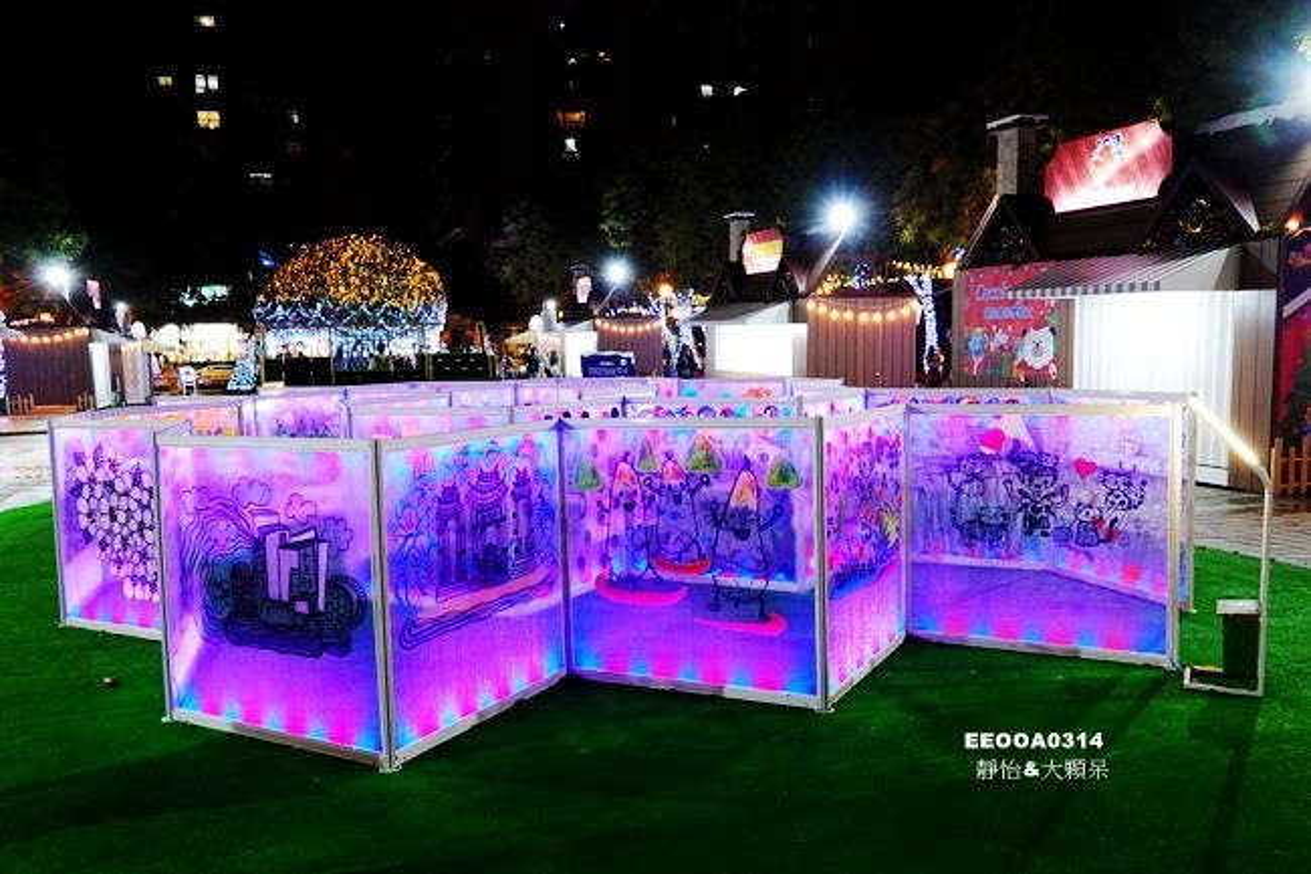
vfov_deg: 42.3
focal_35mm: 31
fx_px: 1129
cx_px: 656
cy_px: 437
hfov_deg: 60.3
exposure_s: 1/20
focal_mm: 11.52
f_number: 3.5
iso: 800
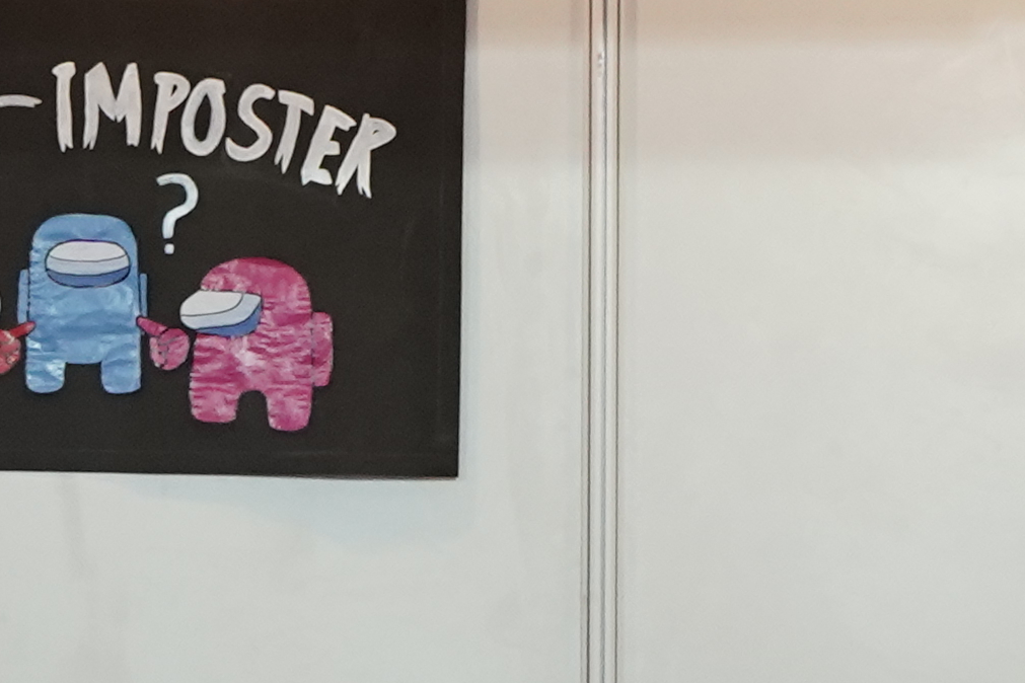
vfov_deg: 4.9
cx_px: 167
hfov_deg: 7.4
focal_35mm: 279
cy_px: 685
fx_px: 7943
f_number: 5
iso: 2500
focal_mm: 47
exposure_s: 1/160
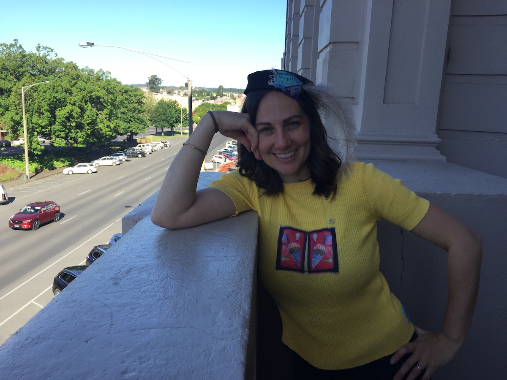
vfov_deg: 48.2
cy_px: 190
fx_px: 425
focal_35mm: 29
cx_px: 254
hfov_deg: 61.7
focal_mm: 4.15
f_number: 2.2
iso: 32
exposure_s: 1/694
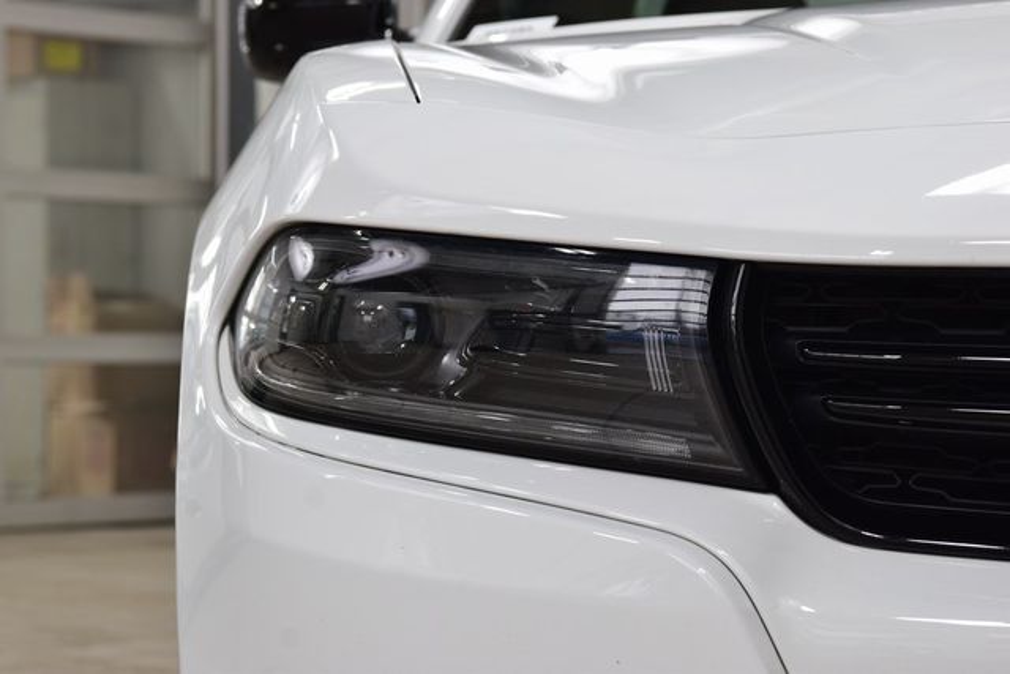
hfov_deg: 19.5
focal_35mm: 105
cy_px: 337
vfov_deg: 13.0
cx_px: 505
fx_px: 2946
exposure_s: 1/30
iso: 560
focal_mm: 70
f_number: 7.1
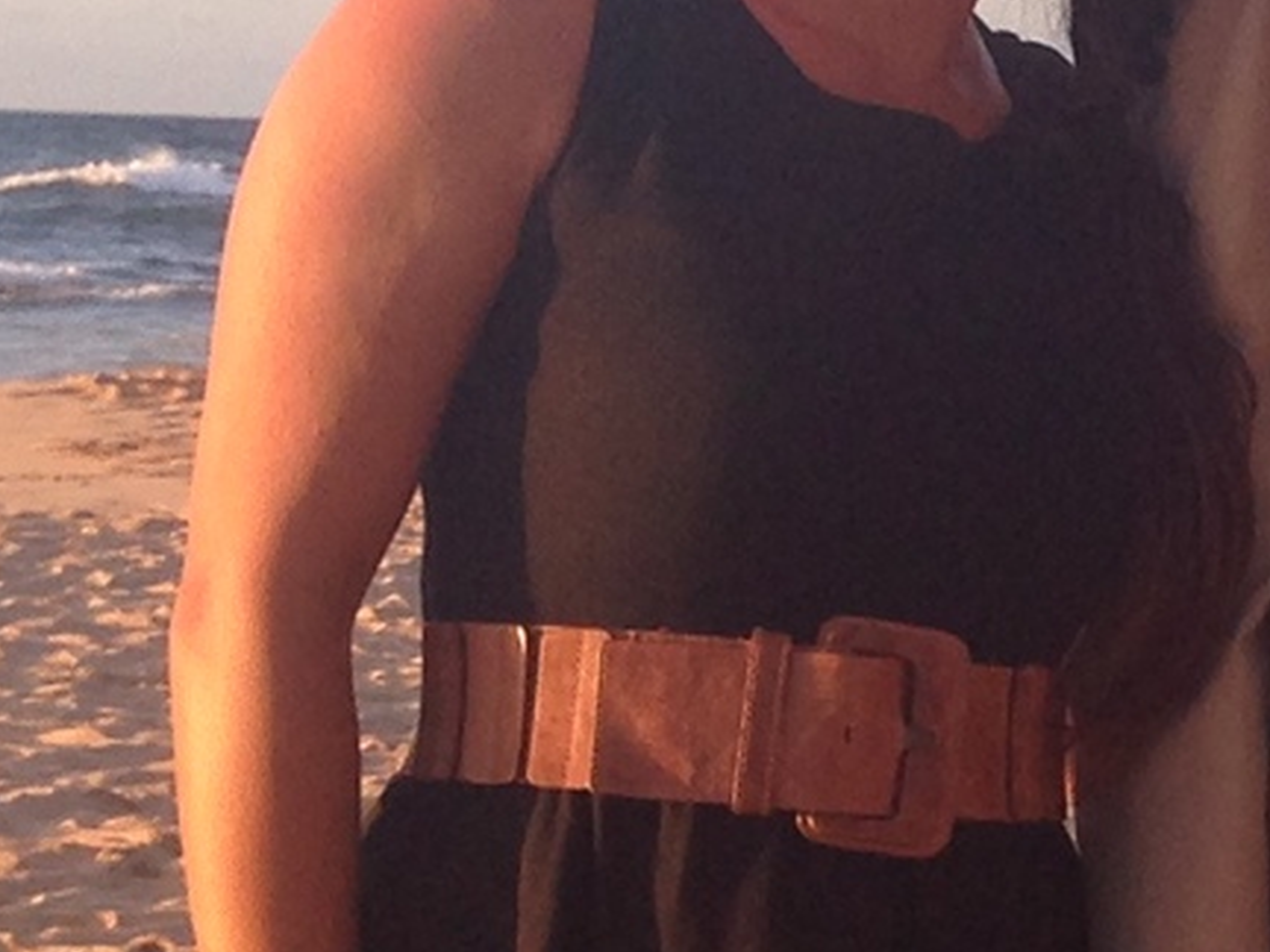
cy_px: 821
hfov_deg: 10.0
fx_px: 7007
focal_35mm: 191
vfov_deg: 7.8
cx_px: 1905
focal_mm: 4.12
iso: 50
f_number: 2.4
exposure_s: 1/298
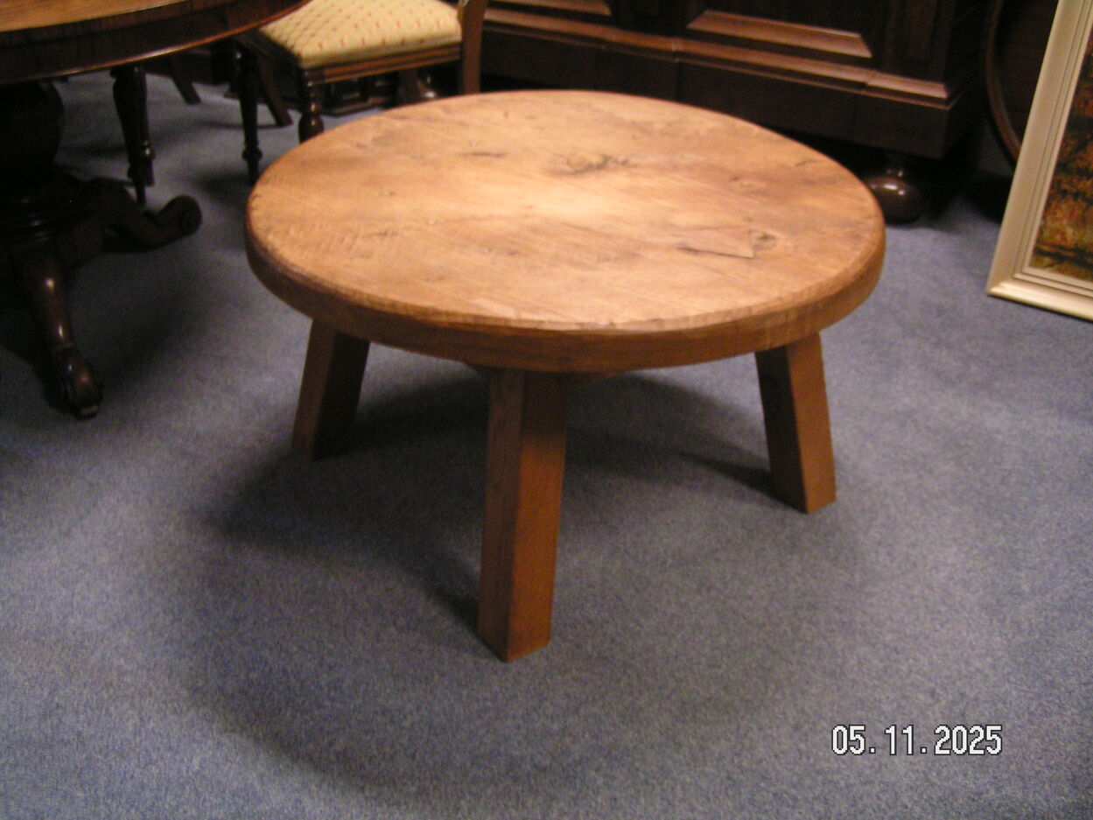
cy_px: 410
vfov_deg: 49.8
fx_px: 884
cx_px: 546
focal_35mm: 28
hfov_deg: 63.4
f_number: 2.8
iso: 200
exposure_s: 1/10
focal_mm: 4.4
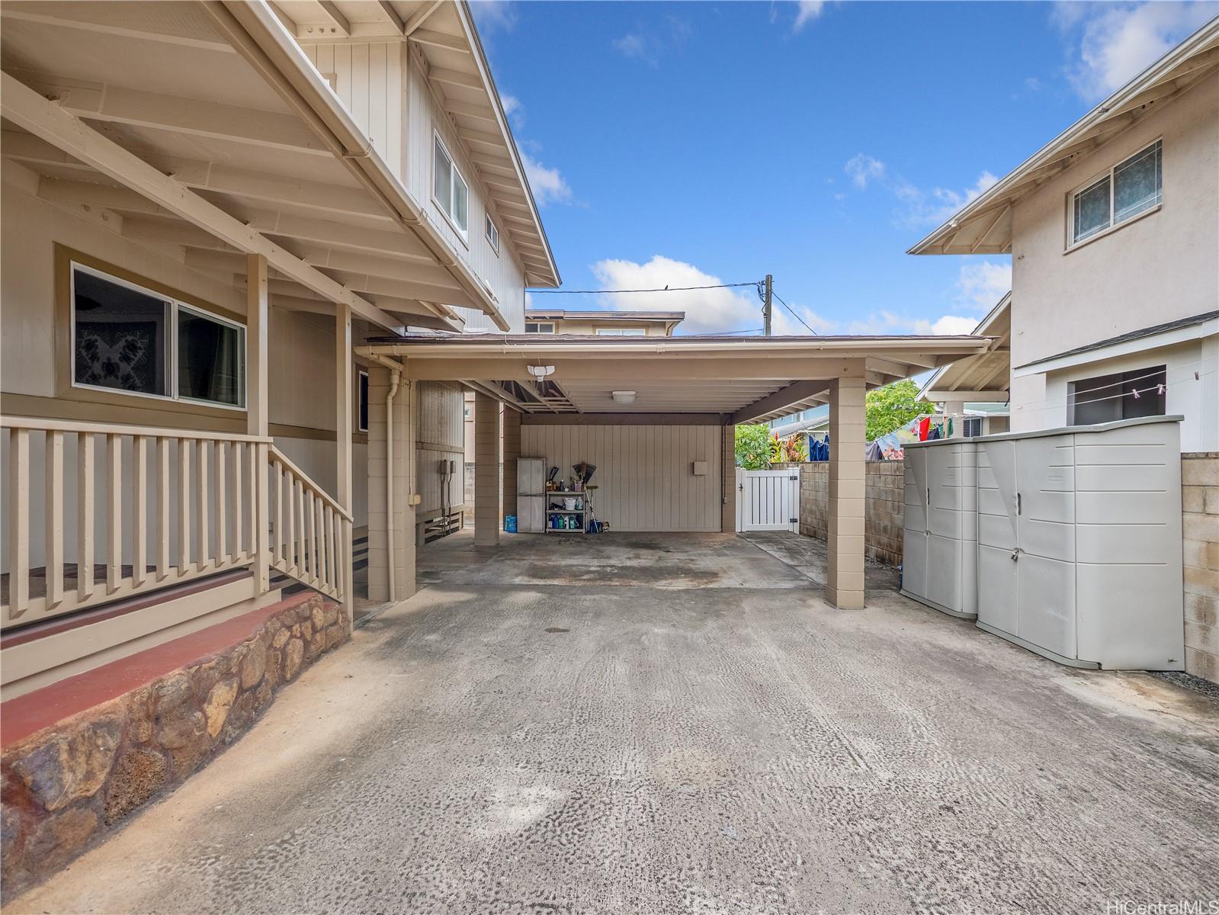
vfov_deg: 78.1
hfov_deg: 94.5
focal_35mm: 16
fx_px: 564
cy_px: 458
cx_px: 610
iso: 200
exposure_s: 1/4000
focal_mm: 8
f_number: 4
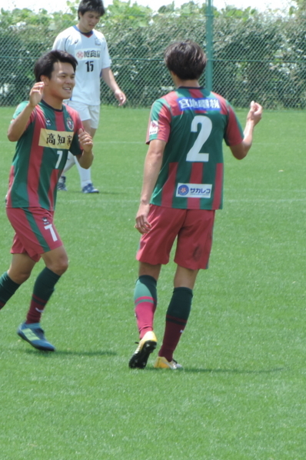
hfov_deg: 2.0
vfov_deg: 3.0
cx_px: 108
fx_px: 8884
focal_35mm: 696
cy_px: 230
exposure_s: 1/250
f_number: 4.9
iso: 110
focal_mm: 89.1
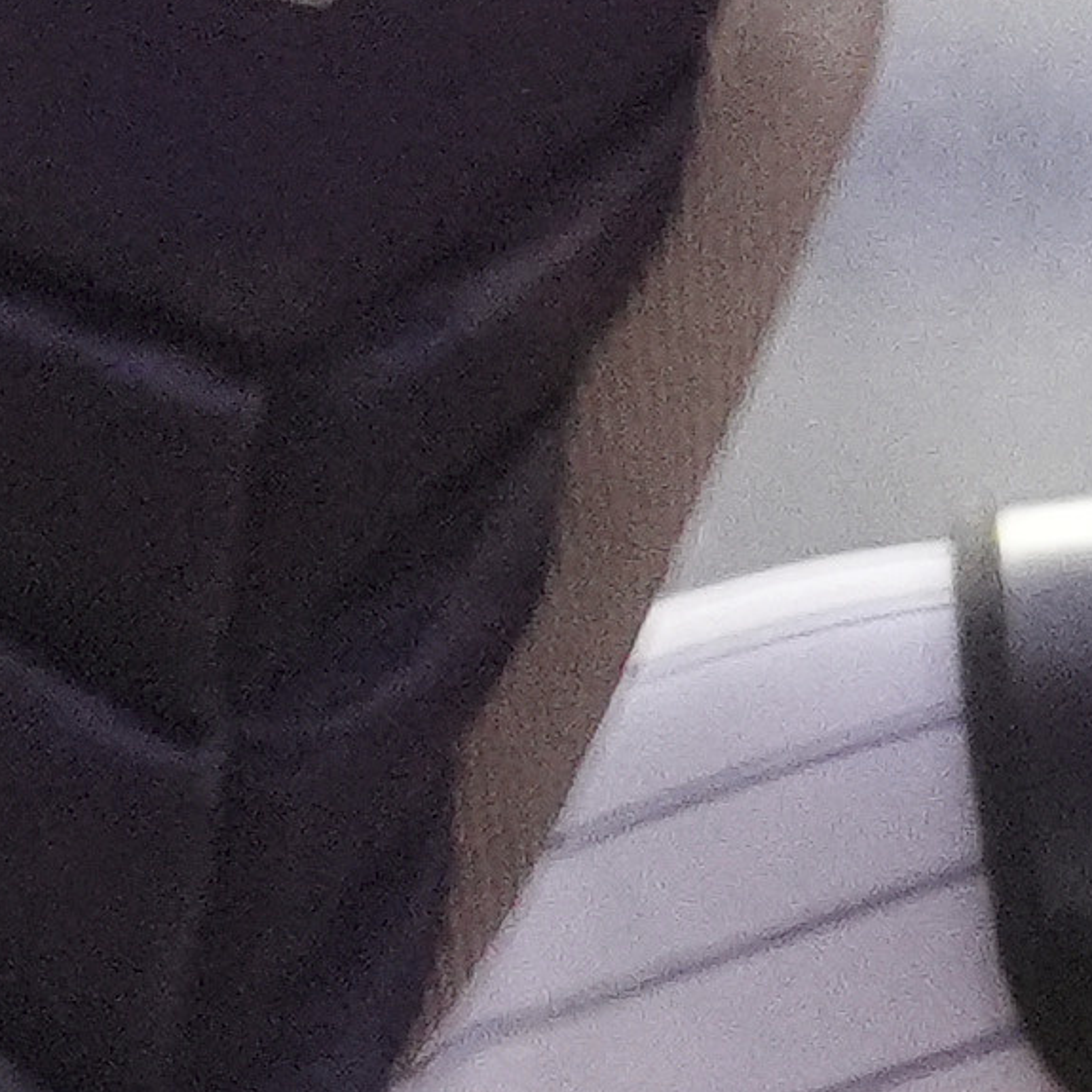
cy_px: -2062
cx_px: 5249
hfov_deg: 0.3
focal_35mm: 5325
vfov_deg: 0.3
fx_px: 190051
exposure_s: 1/2000
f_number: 4
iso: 4000
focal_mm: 600
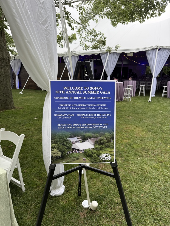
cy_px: 113
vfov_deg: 71.6
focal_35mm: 24
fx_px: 157
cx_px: 85
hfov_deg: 56.8
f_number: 1.78
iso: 100
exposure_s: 1/379
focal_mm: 6.76
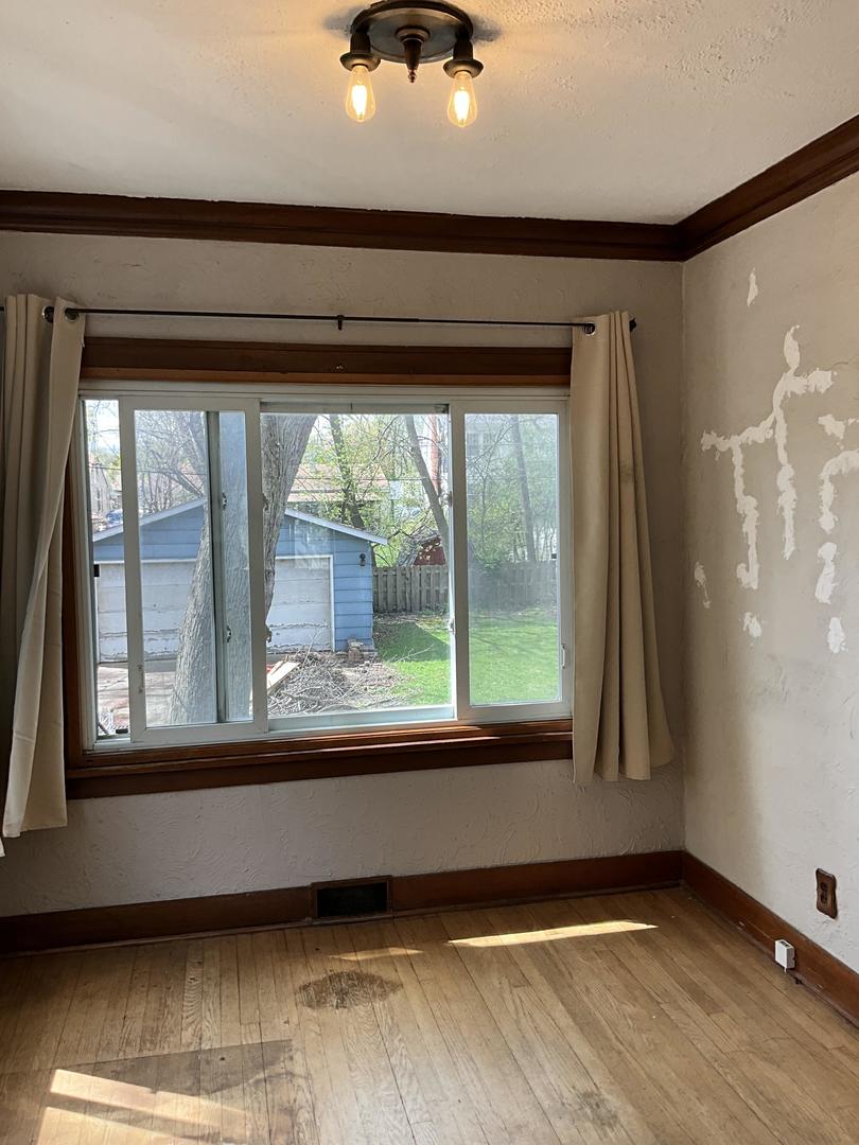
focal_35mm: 29
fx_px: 960
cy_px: 572
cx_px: 430
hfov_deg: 48.2
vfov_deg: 61.7
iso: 20
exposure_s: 1/120
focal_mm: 3
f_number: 1.8
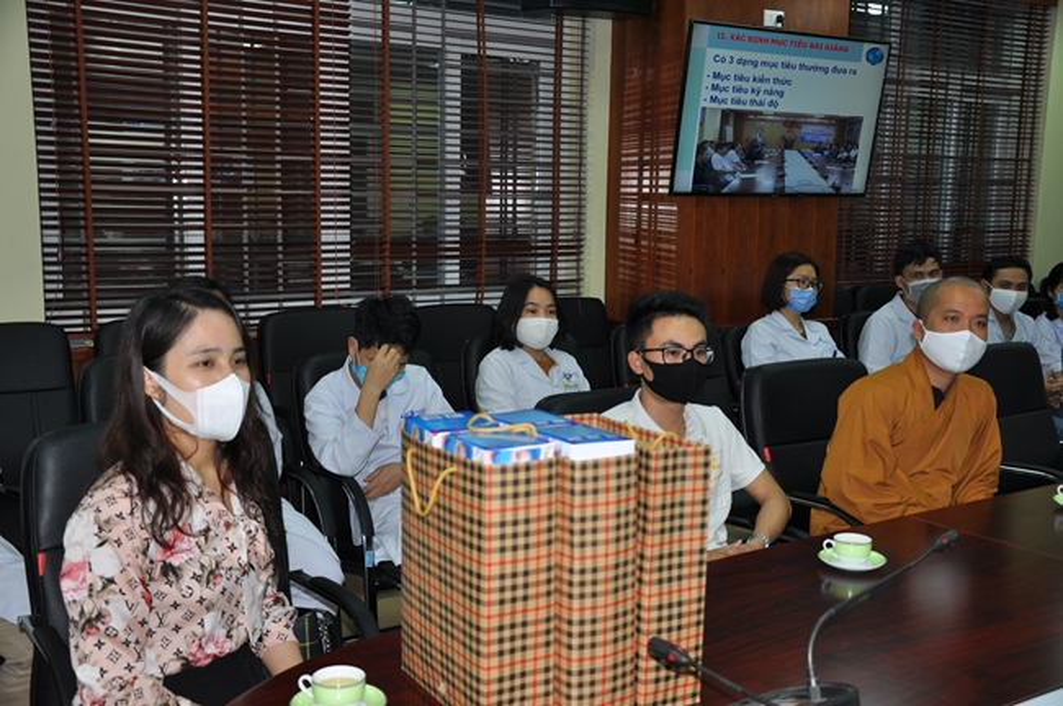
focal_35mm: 39
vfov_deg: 34.1
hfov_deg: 49.6
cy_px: 353
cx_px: 532
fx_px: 1150
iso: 200
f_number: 4
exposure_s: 1/60
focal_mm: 26
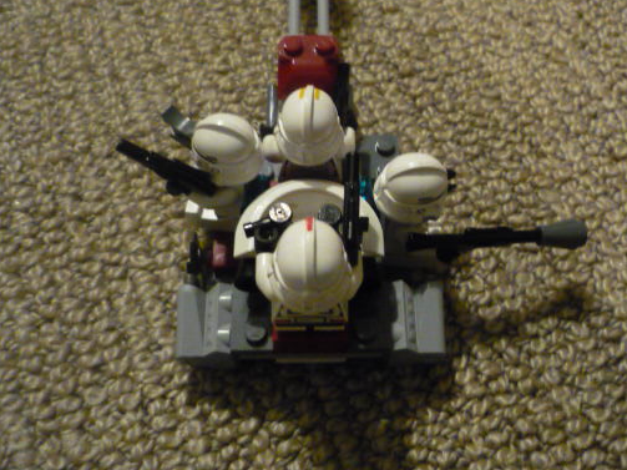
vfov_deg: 34.1
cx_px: 338
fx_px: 761
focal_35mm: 42
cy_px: 172
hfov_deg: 44.8
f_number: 2.8
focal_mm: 5.5
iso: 800
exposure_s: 1/10
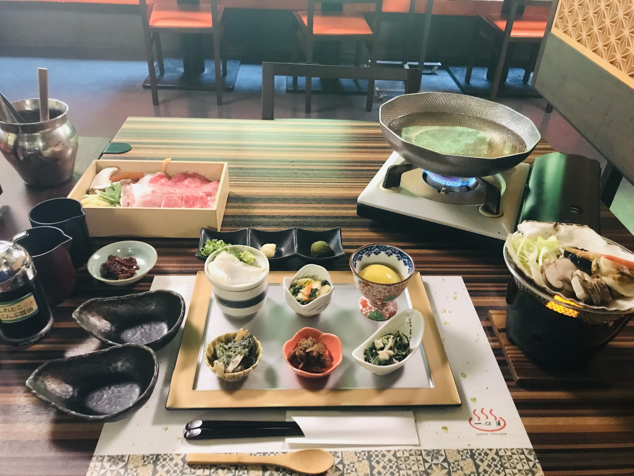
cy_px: 238
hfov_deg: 63.4
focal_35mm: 28
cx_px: 317
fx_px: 513
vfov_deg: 49.7
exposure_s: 1/13
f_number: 1.8
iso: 100
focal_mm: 3.99
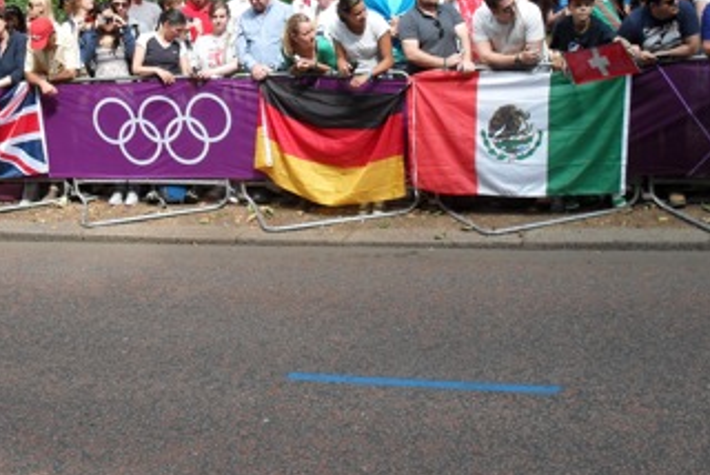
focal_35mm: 50
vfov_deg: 26.8
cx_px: 328
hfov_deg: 39.5
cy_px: 135
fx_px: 987
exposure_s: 1/180
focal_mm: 6.3
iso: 100
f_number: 3.2
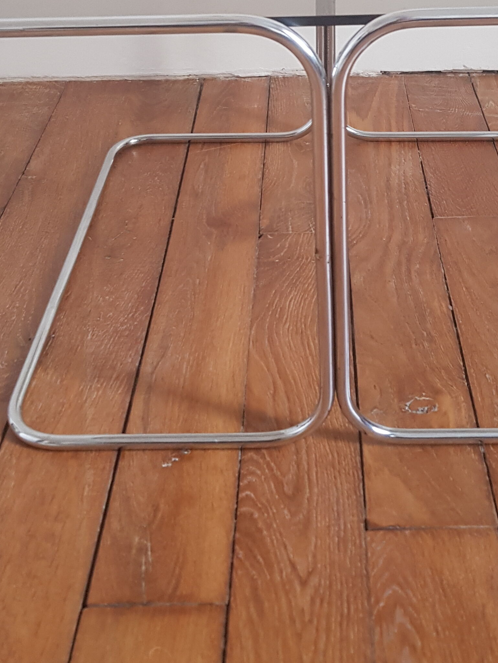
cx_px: 334
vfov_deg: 36.6
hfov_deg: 28.4
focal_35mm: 51
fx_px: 978
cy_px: 163
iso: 160
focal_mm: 4.2
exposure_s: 1/40
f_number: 1.7
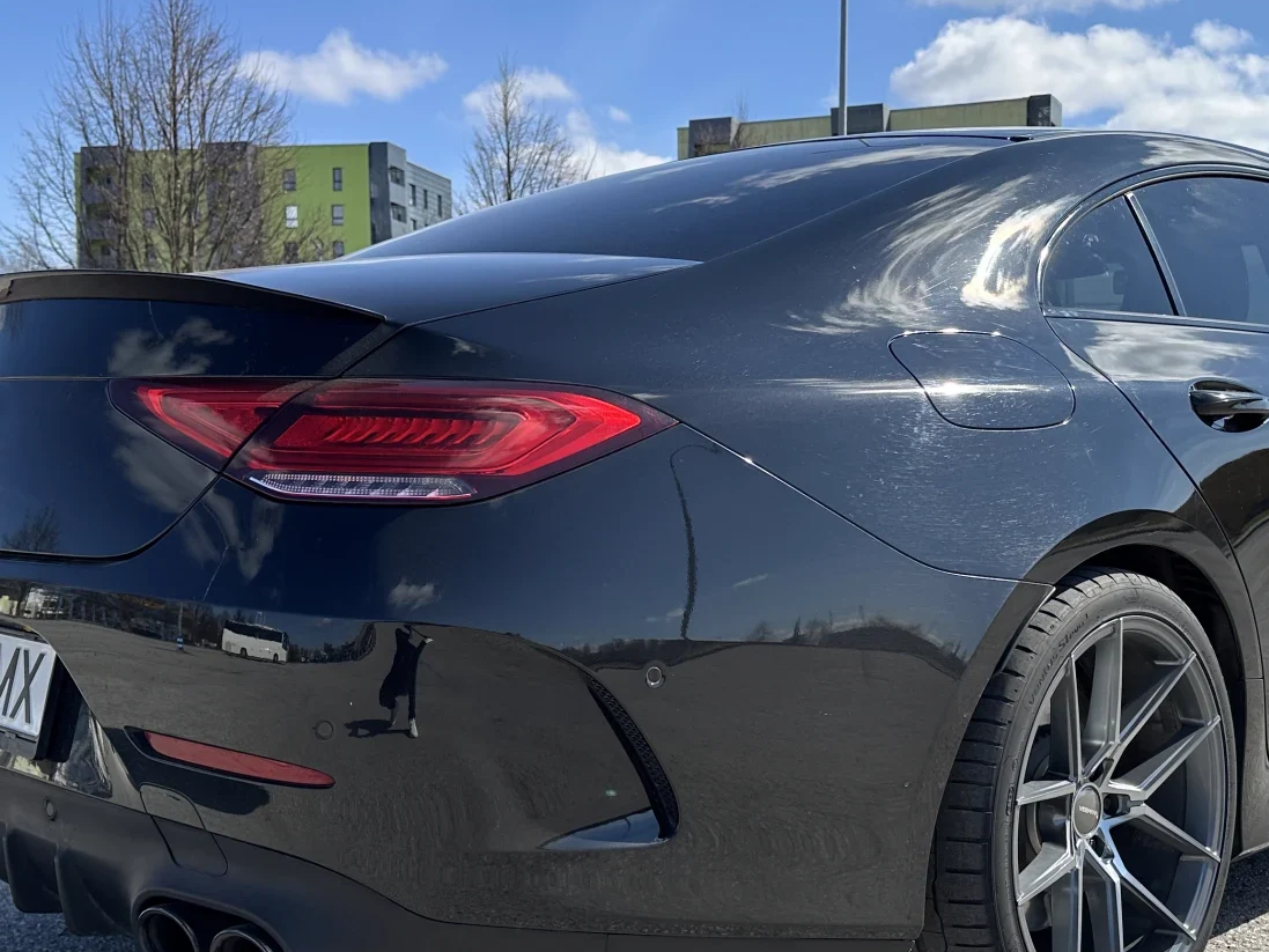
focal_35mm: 42
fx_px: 1540
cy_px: 586
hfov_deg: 44.5
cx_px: 787
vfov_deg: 34.2
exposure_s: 1/4016
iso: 80
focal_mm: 6.86
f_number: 1.78
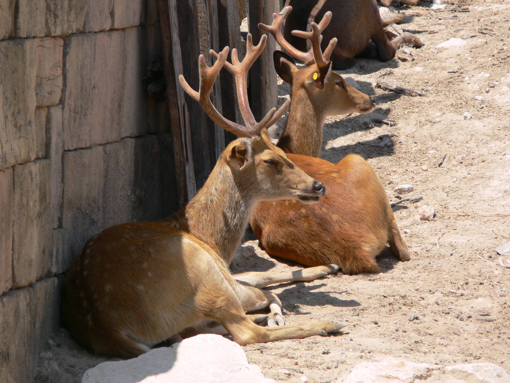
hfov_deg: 4.7
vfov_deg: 3.5
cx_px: 255
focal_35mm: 420
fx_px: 6188
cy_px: 192
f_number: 5.6
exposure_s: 1/320
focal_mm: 88.8
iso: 80
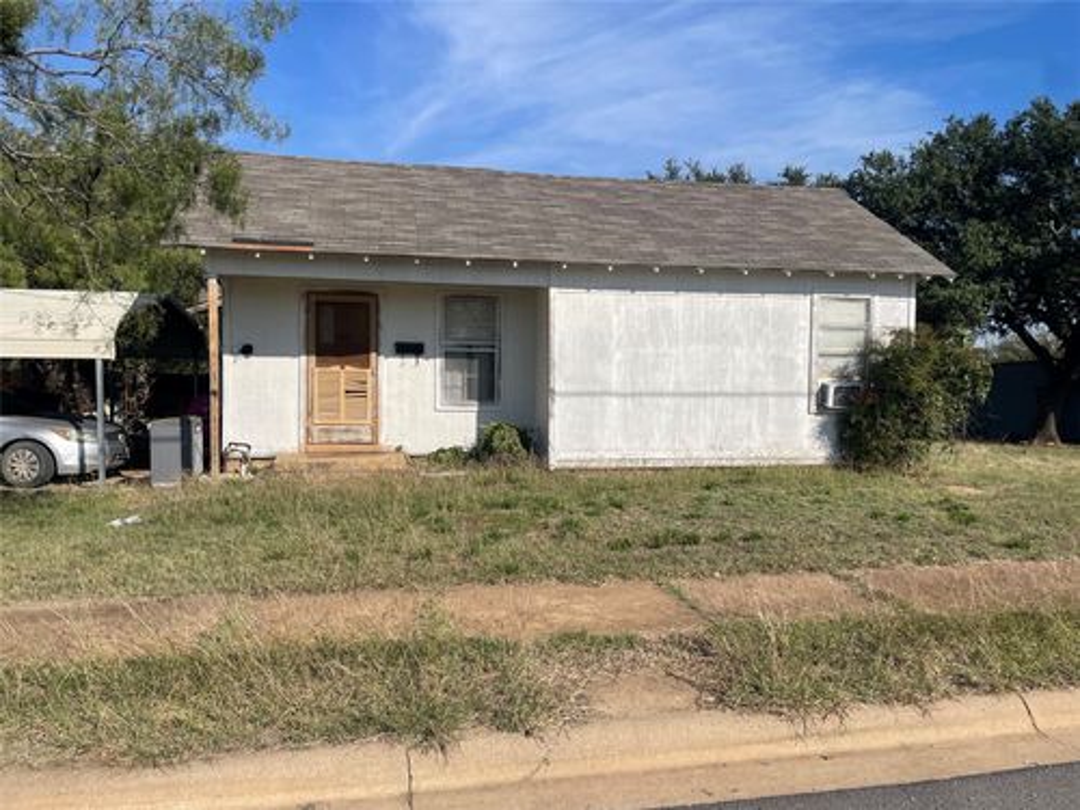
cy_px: 405
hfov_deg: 67.3
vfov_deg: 53.1
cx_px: 540
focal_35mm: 26
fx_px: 811
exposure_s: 1/5814
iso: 32
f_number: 1.6
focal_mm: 4.2
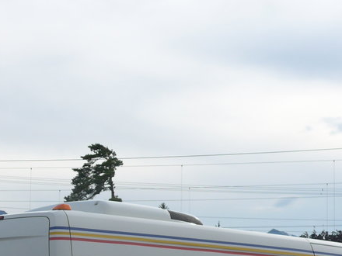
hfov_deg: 16.4
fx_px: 1186
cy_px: 286
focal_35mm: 120
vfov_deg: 12.1
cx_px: 162
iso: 80
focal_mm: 9
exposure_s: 1/1600
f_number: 2.8
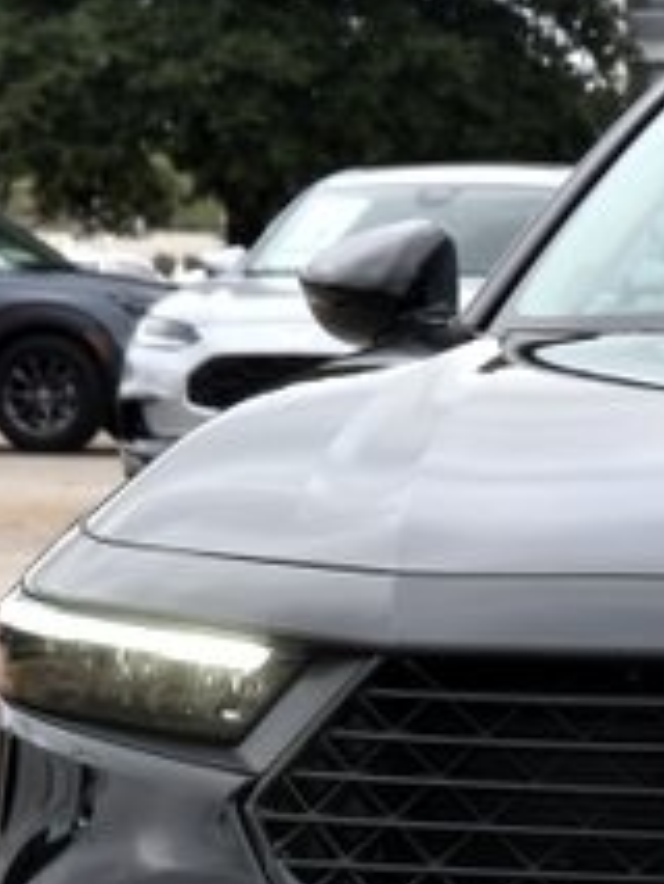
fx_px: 5749
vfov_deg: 8.8
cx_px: 1108
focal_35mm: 225
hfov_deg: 6.5
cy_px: 571
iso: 360
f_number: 8
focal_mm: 52
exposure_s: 1/250
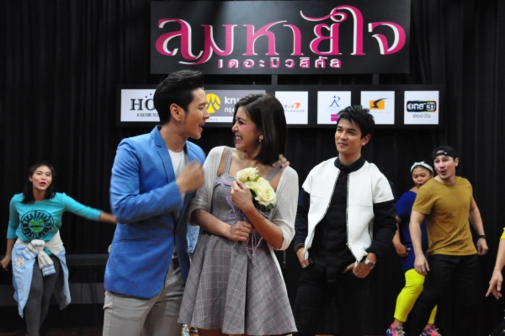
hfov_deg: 38.9
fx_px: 715
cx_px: 252
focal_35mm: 51
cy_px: 168
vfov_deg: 26.4
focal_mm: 34
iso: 3200
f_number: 4.5
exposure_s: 1/50
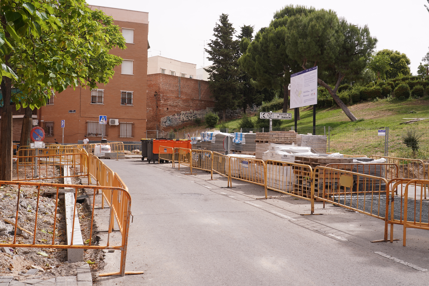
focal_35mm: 38
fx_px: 453
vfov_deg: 35.1
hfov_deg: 50.7
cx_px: 214
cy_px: 143
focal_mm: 38
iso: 100
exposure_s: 1/200
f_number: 8
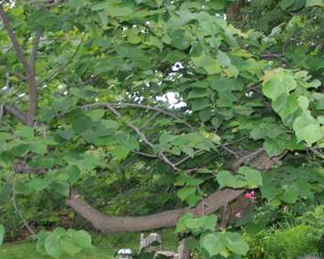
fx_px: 978
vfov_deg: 14.1
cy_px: -138
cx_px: 522
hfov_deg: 16.6
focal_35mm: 102
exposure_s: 1/200
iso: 500
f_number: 4
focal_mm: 18
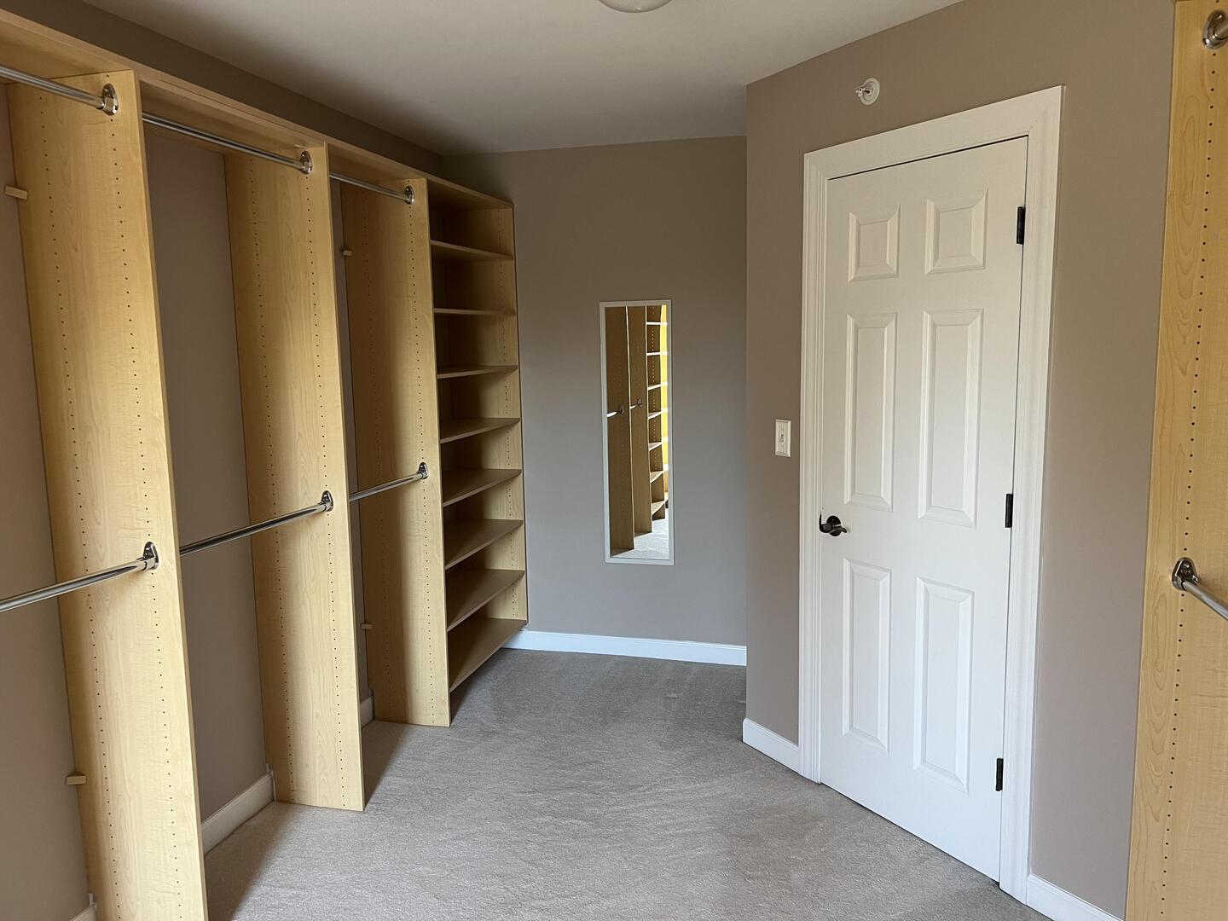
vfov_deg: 53.1
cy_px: 460
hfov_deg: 67.3
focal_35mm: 26
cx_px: 614
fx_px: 922
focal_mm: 5.7
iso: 125
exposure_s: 1/79
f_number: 1.5
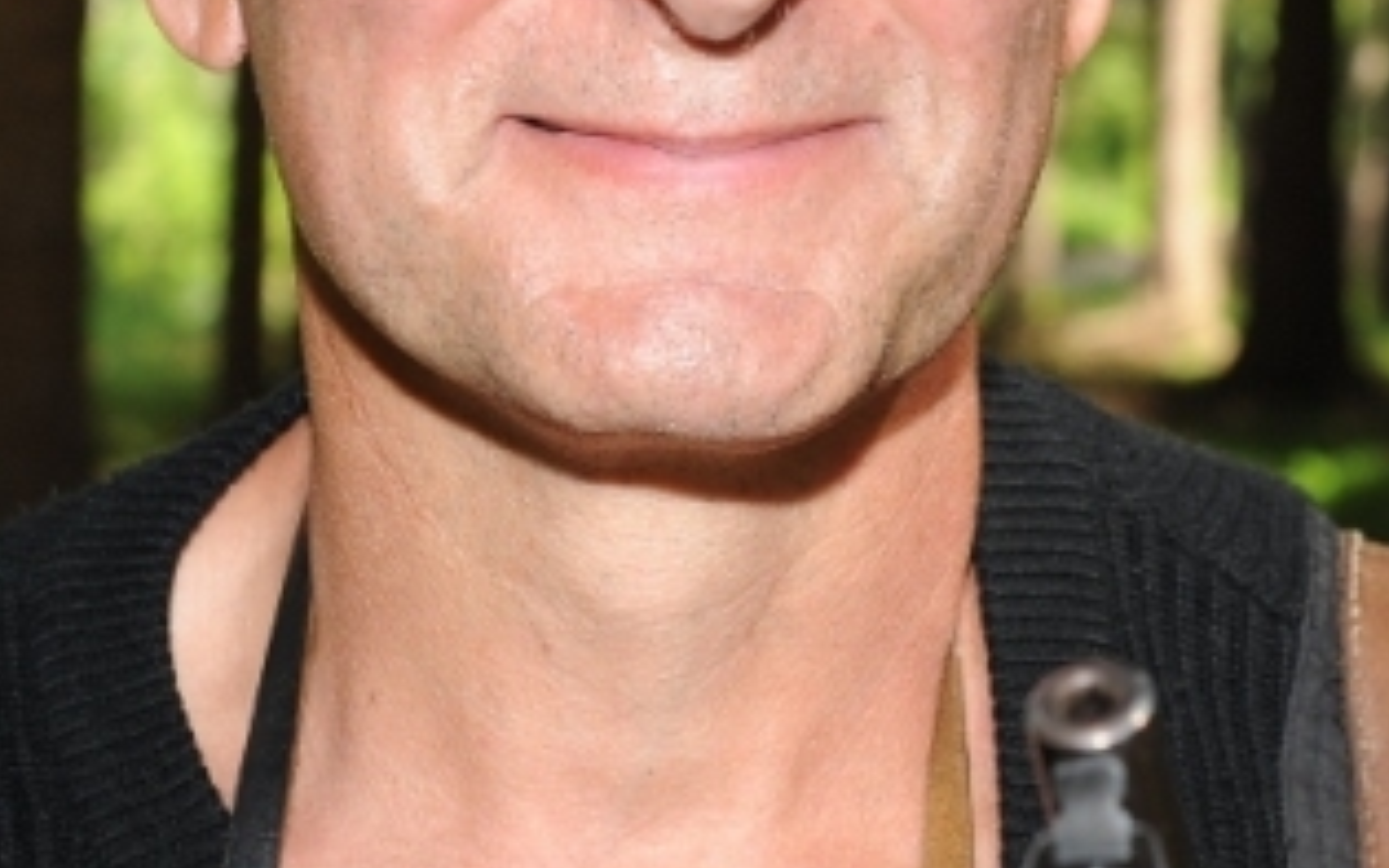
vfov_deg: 9.4
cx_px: 979
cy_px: 44
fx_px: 5263
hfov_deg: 15.0
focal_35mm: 139
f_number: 5.6
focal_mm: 42
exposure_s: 1/125
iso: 200
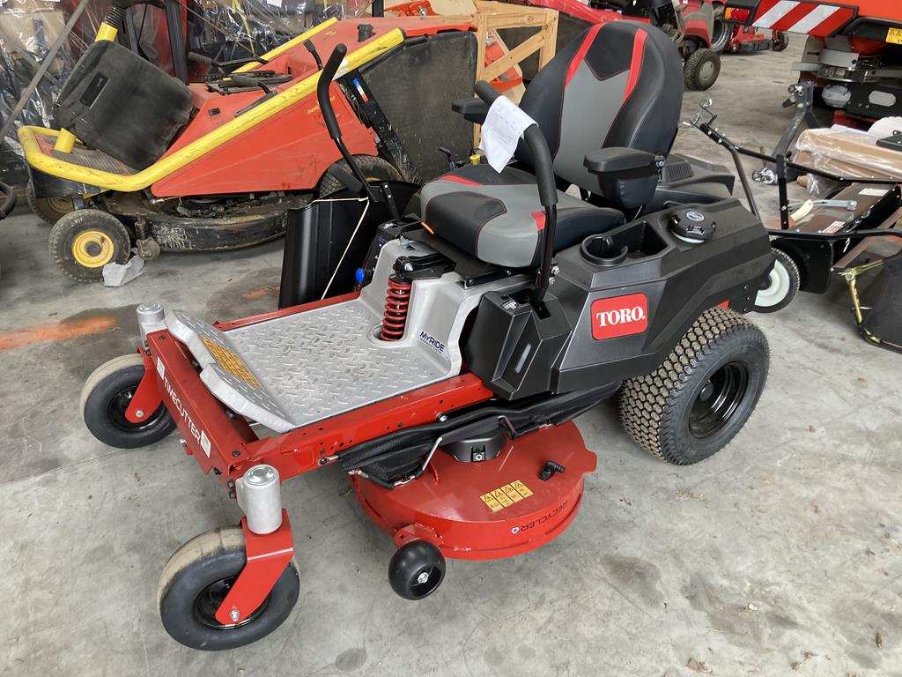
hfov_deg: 63.4
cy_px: 338
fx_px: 730
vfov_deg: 49.7
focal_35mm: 28
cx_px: 451
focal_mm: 3.99
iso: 80
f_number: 1.8
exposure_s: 1/121
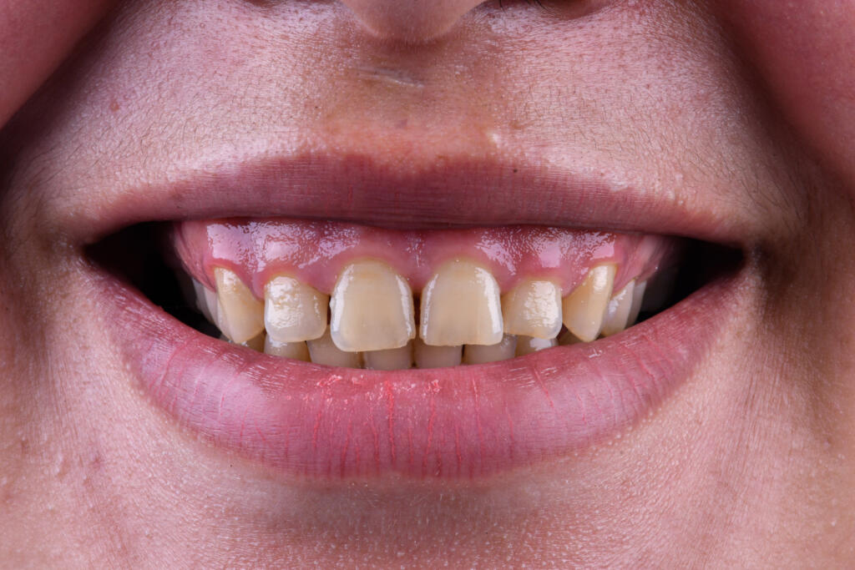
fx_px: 3729
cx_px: 428
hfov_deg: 13.1
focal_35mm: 157
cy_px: 285
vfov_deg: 8.7
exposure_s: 1/100
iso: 125
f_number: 32
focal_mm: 105
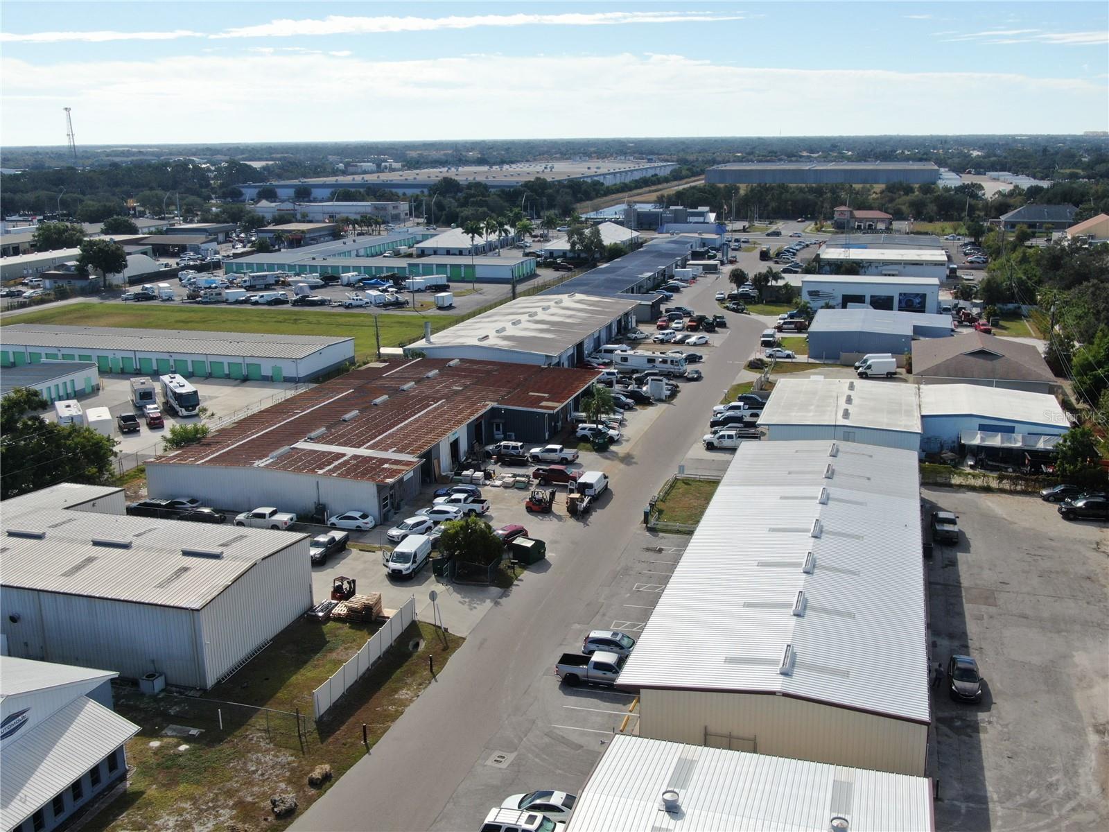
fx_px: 1153
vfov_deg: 39.7
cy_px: 416
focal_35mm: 36
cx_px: 554
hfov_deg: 51.4
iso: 100
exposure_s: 1/1000
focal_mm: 6.21
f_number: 3.3
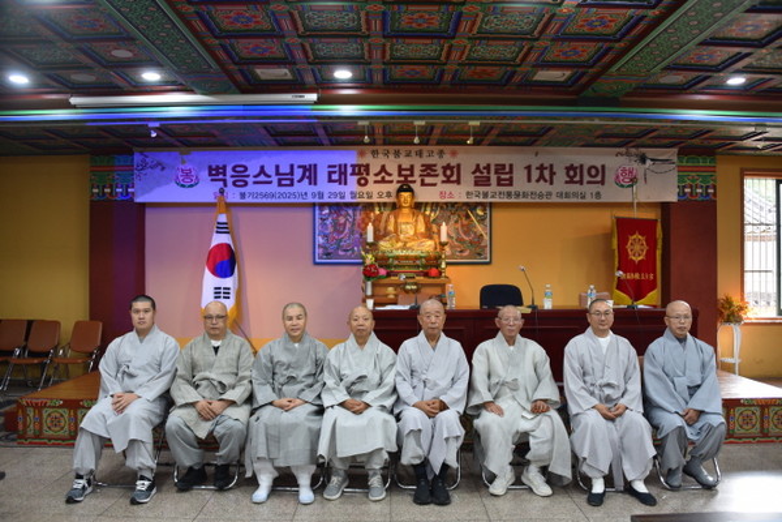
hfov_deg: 65.5
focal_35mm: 28
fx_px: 608
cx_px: 391
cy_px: 261
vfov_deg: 46.4
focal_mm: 28
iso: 640
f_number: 4
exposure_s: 1/60
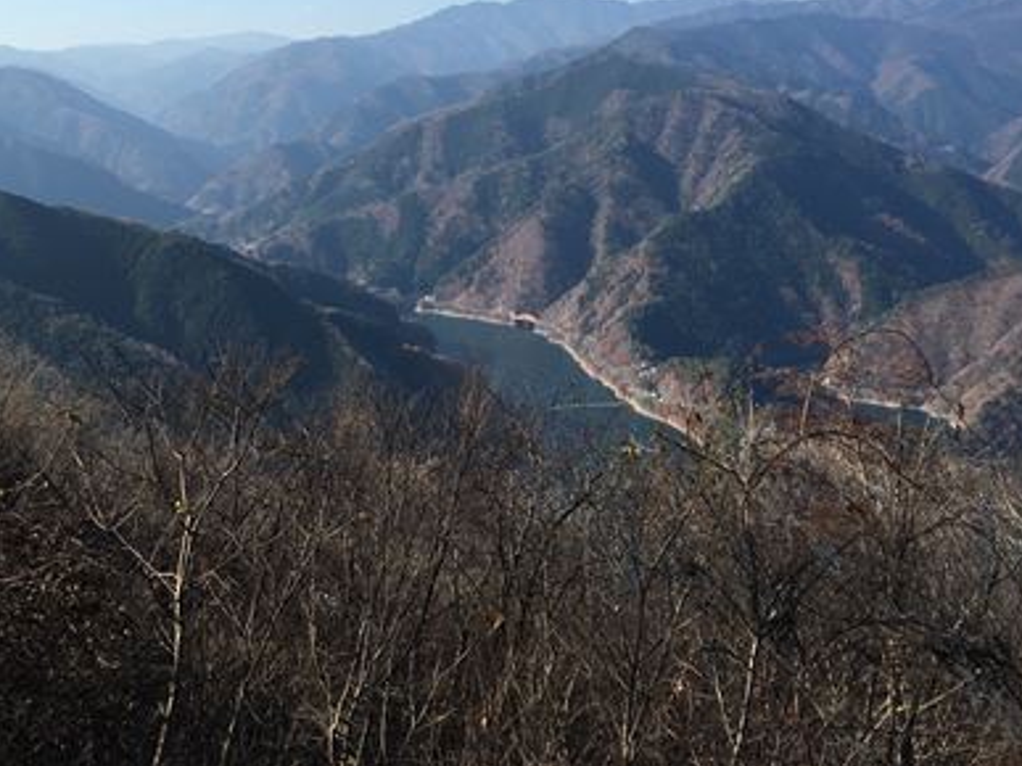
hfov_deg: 41.9
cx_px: 407
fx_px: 1328
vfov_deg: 31.5
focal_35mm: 45
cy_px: 177
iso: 25
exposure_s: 1/1068
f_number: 2.2
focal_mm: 4.15
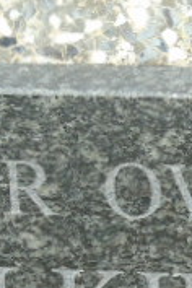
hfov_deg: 1.5
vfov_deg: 2.3
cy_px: 325
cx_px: 192
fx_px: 7311
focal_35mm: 914
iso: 80
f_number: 4.8
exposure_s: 1/320
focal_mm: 43
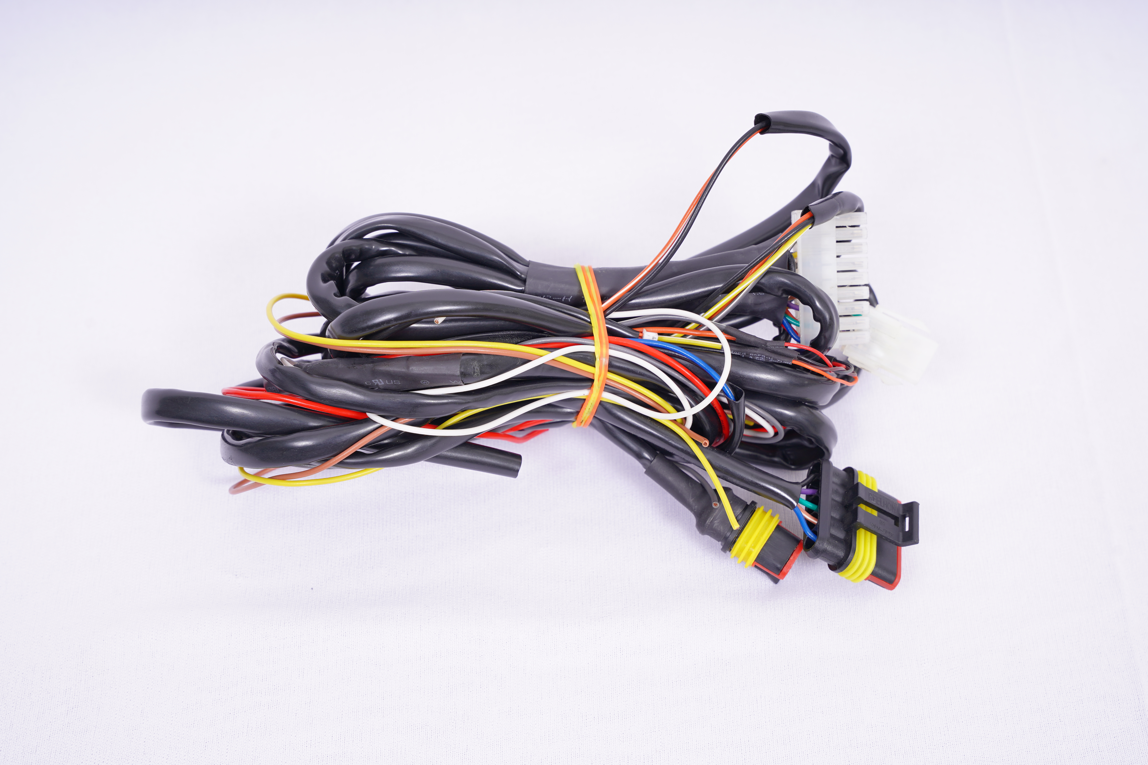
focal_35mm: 52
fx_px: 1668
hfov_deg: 38.0
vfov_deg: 25.8
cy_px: 382
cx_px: 574
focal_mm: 52.3
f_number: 9
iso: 200
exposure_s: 1/160
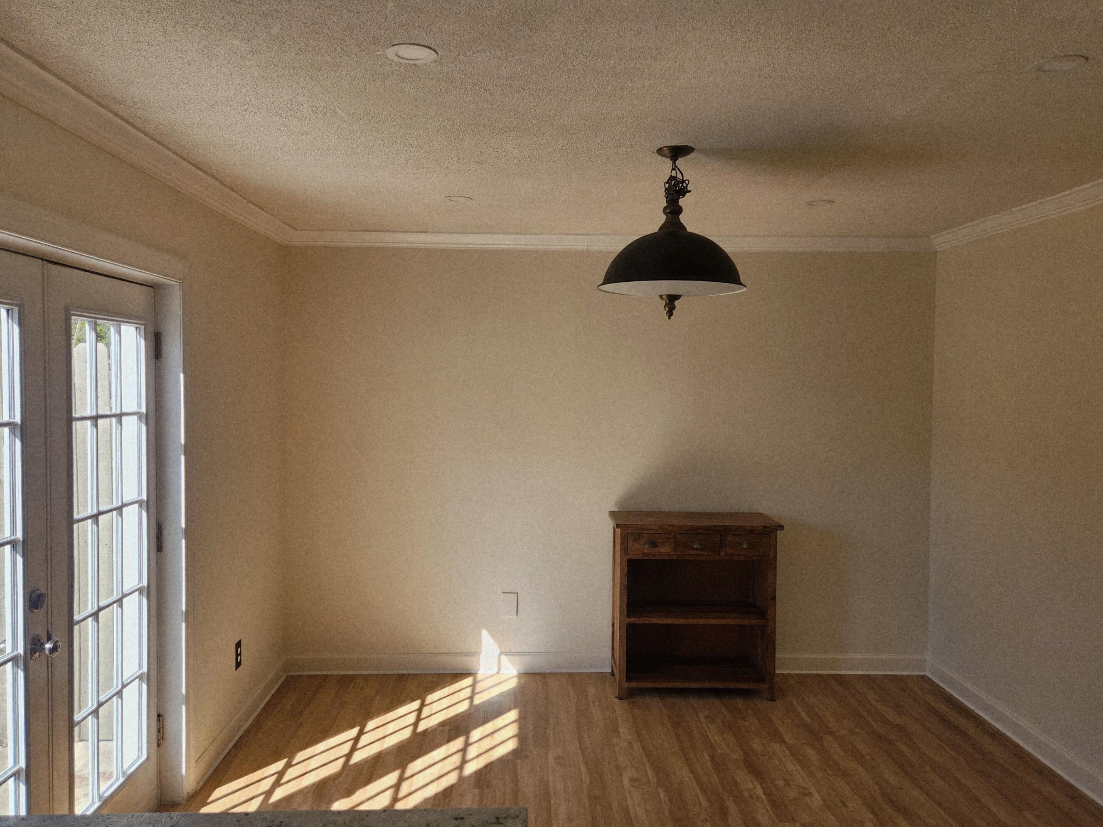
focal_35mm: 26
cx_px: 567
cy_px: 414
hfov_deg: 67.3
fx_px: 828
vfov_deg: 53.1
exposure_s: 1/278
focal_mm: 5.4
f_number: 1.8
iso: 20
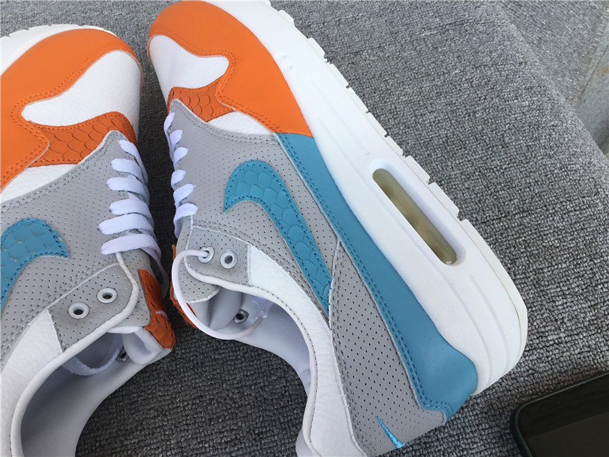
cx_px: 304
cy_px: 228
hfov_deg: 58.4
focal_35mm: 31
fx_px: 545
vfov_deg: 45.4
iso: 25
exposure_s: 1/338
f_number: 2.4
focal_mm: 3.3
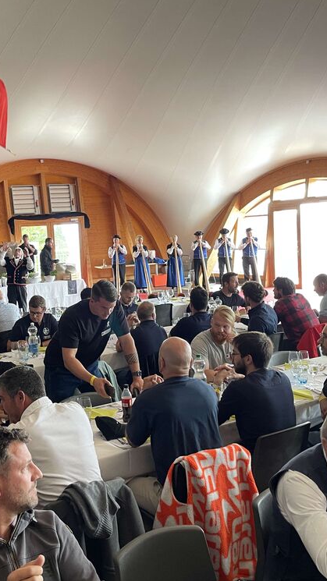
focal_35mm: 38
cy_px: 289
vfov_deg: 52.8
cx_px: 85
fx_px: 586
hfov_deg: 30.7
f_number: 1.6
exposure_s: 1/50
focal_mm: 4.2
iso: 125
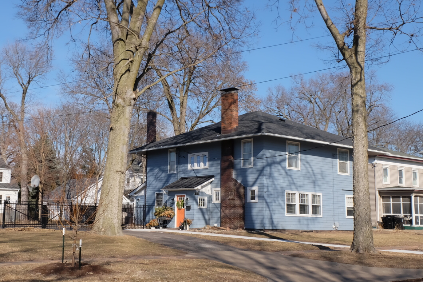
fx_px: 541
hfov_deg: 42.4
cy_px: 144
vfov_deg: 29.3
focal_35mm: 46
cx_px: 158
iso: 400
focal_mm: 22.2
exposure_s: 1/350
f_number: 11
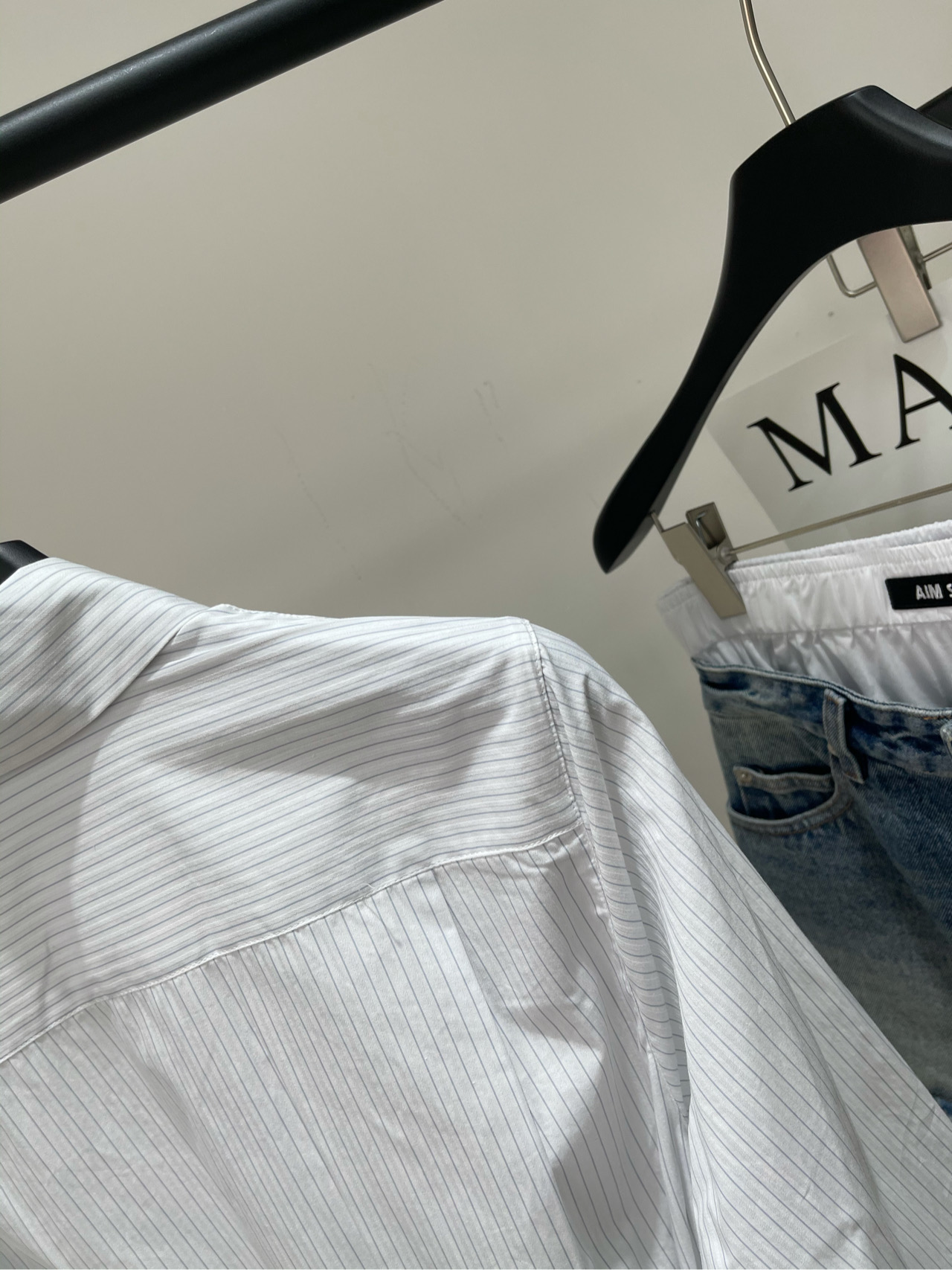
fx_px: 954
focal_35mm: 26
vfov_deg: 67.3
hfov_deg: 53.1
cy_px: 635
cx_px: 476
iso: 32
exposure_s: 1/300
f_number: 1.6
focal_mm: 5.1
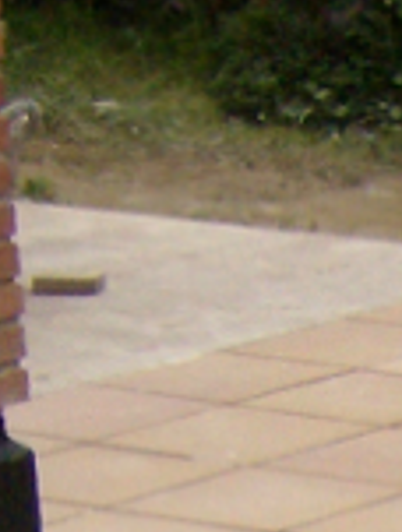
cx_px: 1347
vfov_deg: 6.5
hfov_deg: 4.9
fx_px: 4364
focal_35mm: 283
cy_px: 1416
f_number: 4.7
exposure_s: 1/562
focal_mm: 6
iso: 100
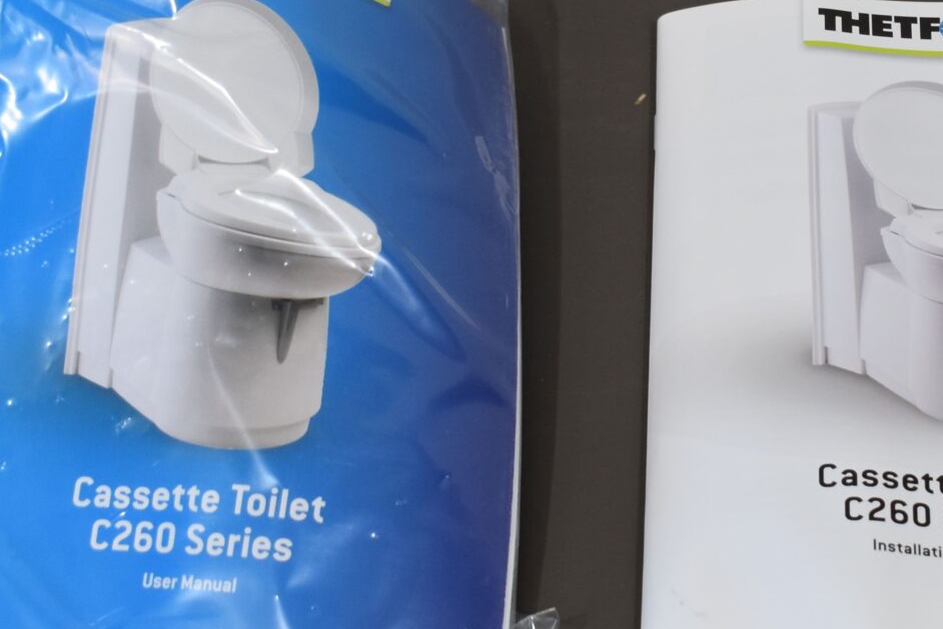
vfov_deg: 12.9
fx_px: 2776
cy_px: 235
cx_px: 849
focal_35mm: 106
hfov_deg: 18.9
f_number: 5.6
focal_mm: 26
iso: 400
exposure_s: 1/125
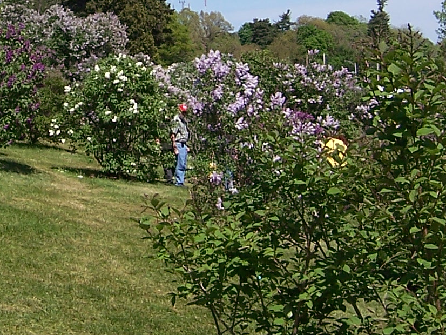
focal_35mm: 92
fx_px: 1186
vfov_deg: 15.7
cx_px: 21
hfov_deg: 20.7
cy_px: -28
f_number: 4
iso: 80
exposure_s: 1/1000
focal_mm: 5.5
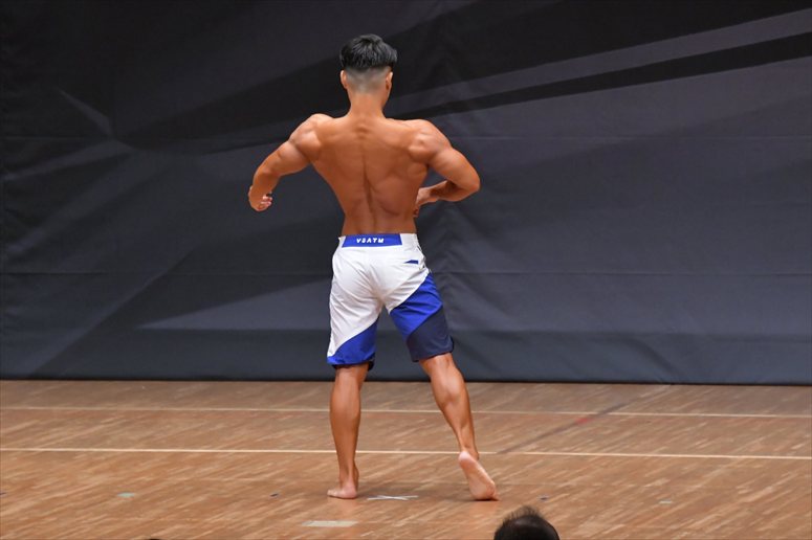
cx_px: 406
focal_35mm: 300
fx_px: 6763
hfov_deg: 6.9
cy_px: 270
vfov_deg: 4.6
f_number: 5.6
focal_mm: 200
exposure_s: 1/400
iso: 6400
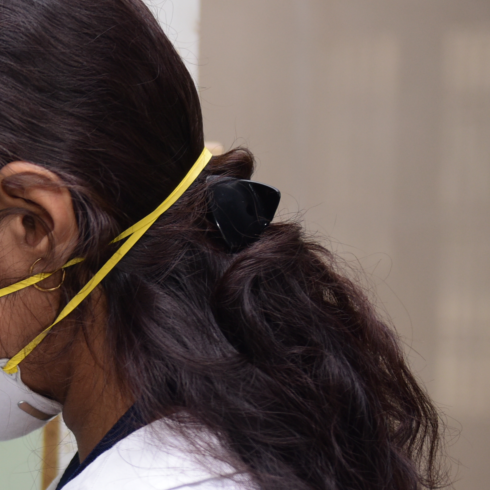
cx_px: -229
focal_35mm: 153
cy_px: 439
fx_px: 2450
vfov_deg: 11.4
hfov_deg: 11.0
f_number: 2.8
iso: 640
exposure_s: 1/160
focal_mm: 52
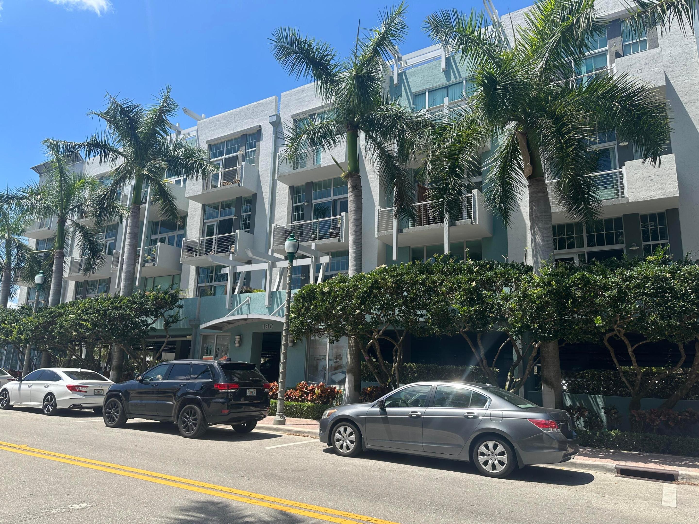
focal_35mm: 24
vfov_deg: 56.8
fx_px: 485
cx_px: 350
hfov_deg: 71.6
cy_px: 262
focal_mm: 6.86
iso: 80
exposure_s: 1/2591
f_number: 1.78
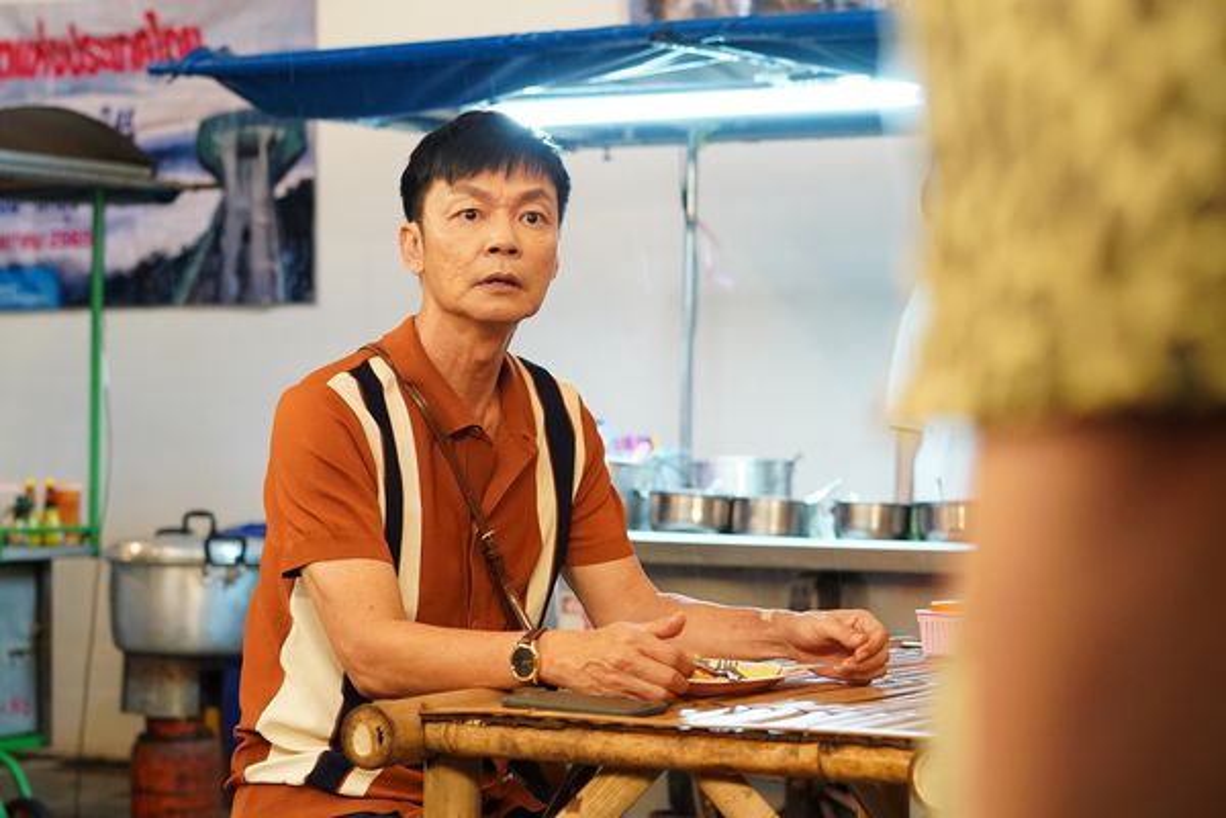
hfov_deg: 24.8
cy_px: 409
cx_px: 613
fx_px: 2792
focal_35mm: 82
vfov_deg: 16.7
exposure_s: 1/100
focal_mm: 55
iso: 4000
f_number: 3.2
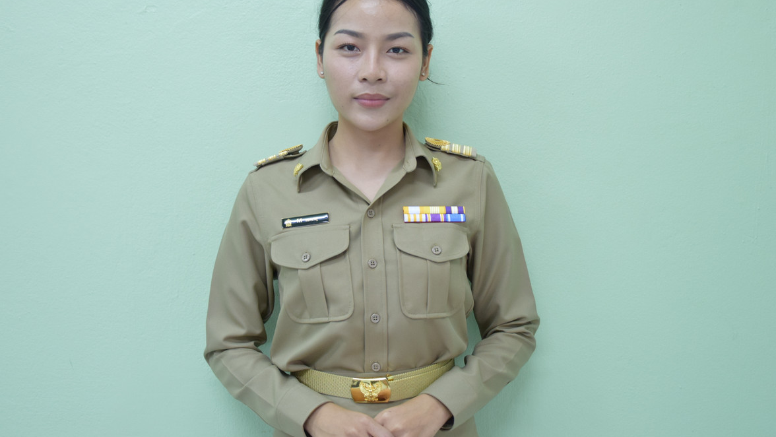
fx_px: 988
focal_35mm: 48
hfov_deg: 42.9
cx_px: 390
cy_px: 223
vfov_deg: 24.9
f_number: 4
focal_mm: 30
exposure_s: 1/50
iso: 1000
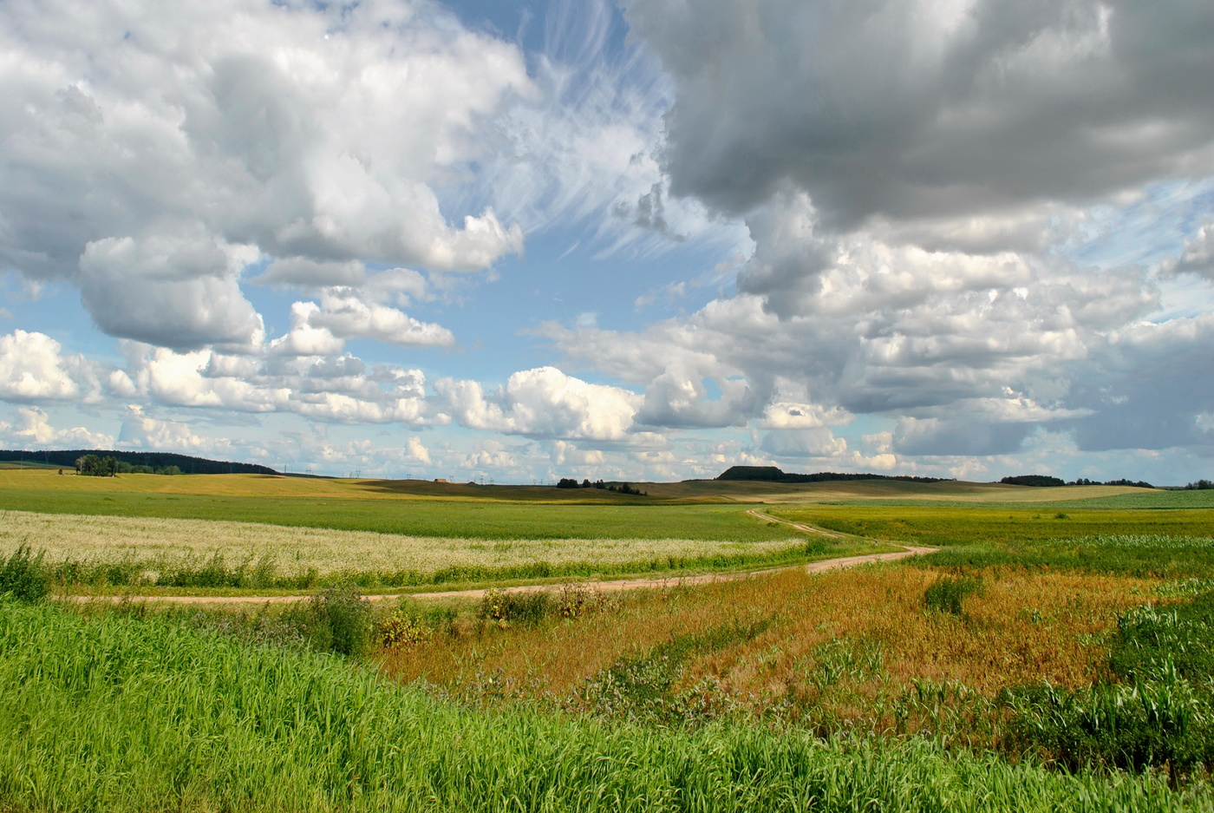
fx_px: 912
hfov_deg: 67.3
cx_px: 607
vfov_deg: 48.0
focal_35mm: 27
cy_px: 406
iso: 100
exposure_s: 1/320
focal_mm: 18
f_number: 9
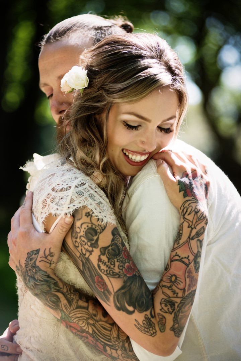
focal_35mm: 105
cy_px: 180
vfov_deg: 19.5
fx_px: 1054
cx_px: 120
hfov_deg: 13.0
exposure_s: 1/2500
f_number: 3.2
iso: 800
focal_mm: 105
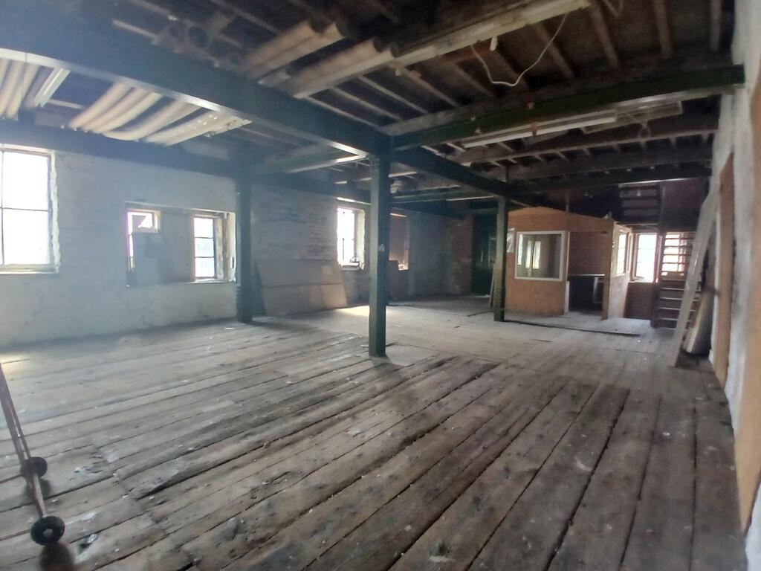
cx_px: 380
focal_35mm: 17
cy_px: 286
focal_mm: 1.4
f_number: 2.2
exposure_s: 1/33
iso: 160
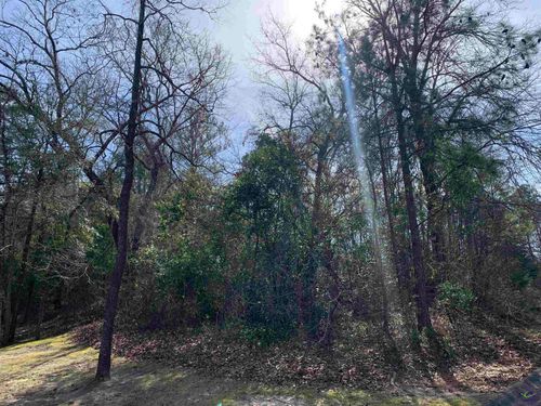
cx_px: 270
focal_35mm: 26
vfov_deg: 53.1
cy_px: 203
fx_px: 406
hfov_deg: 67.3
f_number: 1.8
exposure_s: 1/1610
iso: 25
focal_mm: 4.25
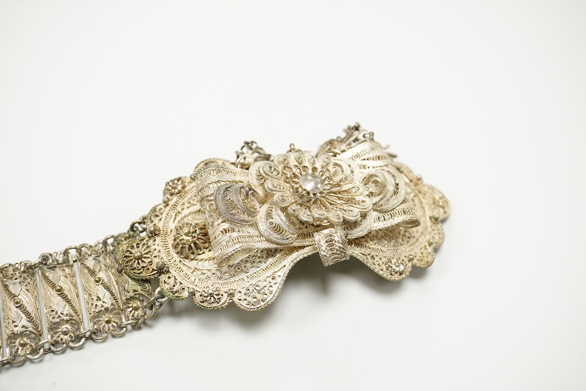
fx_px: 732
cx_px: 293
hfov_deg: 43.6
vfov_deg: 29.9
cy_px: 196
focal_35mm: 45
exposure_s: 1/200
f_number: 8
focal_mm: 30
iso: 2500
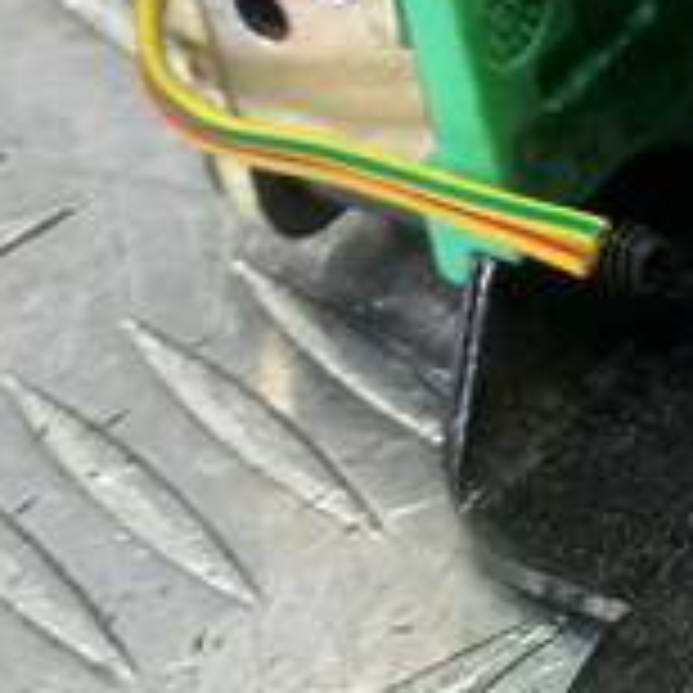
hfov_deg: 11.3
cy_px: 225
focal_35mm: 147
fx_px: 3329
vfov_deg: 11.9
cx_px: 1102
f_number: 1.8
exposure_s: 1/50
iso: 125
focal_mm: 4.6
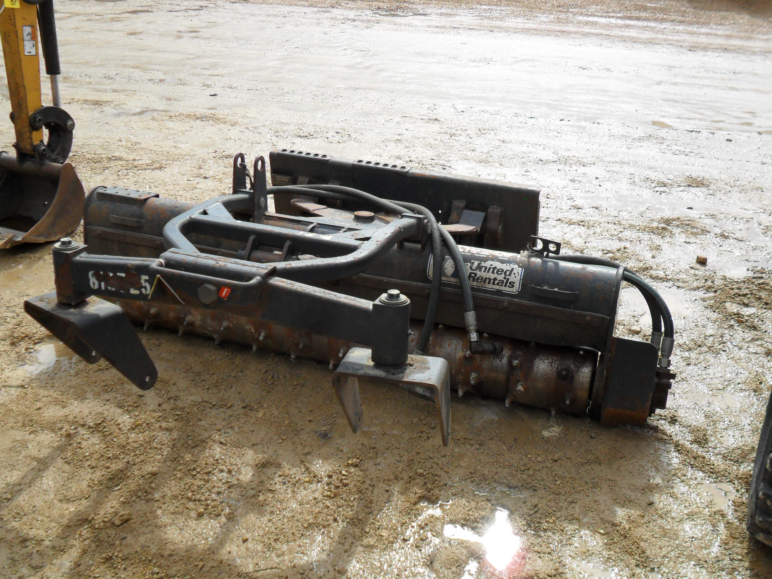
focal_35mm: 37
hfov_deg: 50.1
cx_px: 386
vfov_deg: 38.7
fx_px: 825
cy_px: 290
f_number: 4
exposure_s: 1/750
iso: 100
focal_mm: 6.6
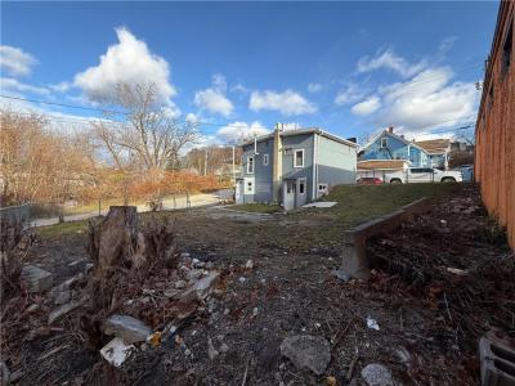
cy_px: 193
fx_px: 208
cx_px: 258
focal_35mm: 14
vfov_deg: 85.7
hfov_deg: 102.1
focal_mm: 2.22
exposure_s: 1/970
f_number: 2.2
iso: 50
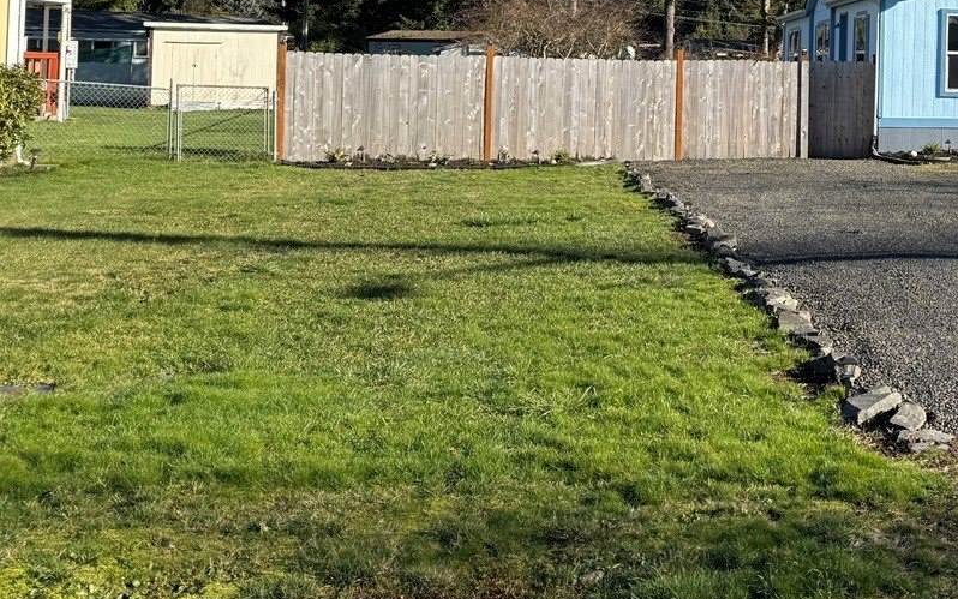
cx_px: 940
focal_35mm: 51
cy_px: 40
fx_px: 1332
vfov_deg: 24.5
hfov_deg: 36.0
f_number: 1.78
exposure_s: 1/2959
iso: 80
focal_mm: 6.76
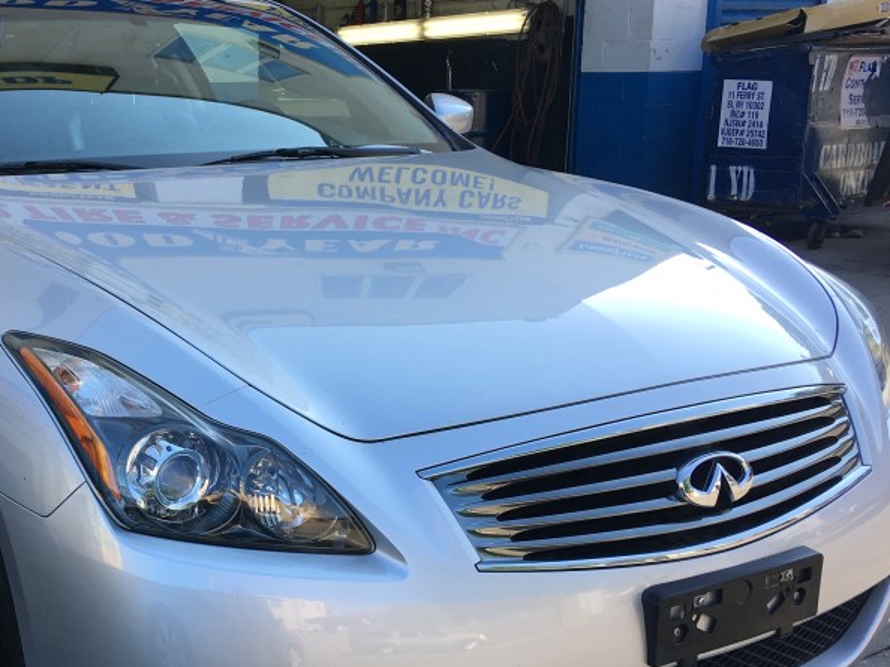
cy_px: 384
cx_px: 256
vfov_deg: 29.0
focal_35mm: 50
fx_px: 1285
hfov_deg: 37.5
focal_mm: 4.15
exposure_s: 1/363
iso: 25
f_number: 2.2
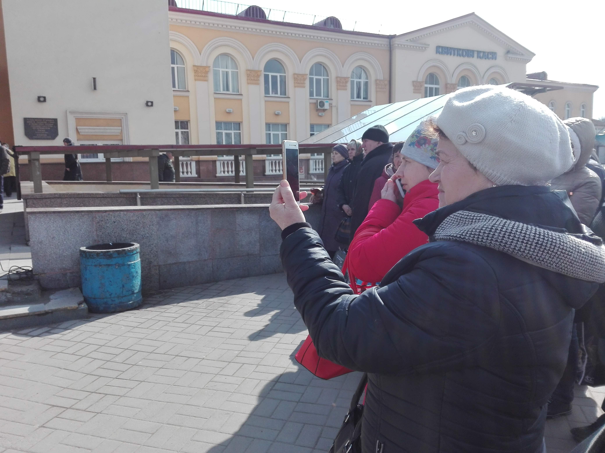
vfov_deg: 51.4
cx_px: 302
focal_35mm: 27
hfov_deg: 65.3
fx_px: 472
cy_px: 226
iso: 100
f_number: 2
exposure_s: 1/920
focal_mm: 3.79
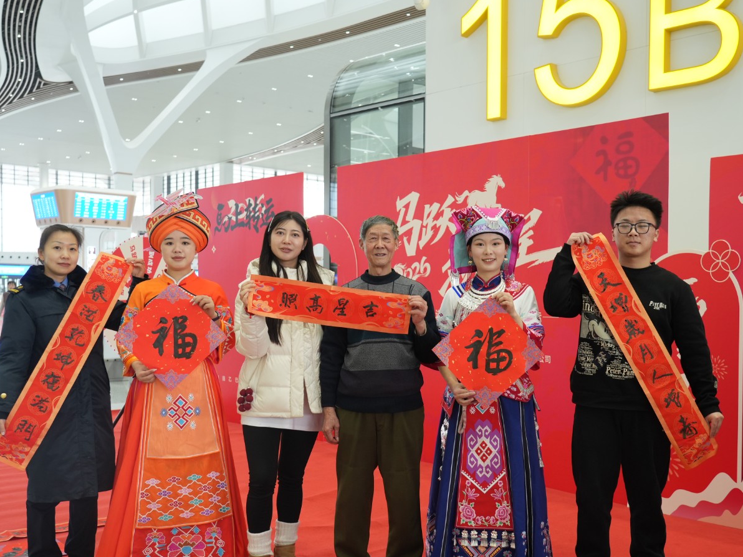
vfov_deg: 35.9
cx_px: 413
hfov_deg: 46.7
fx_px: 859
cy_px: 325
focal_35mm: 40
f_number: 4
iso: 640
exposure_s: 1/40
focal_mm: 31
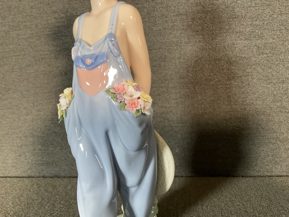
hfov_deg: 61.7
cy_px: 108
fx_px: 242
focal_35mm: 29
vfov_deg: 48.2
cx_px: 144
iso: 100
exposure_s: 1/60
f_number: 1.8
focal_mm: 3
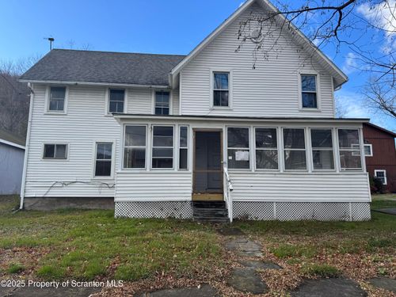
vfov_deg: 56.8
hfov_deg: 71.6
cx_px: 198
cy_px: 148
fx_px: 275
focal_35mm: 24
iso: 80
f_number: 1.78
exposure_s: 1/1678
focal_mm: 6.76
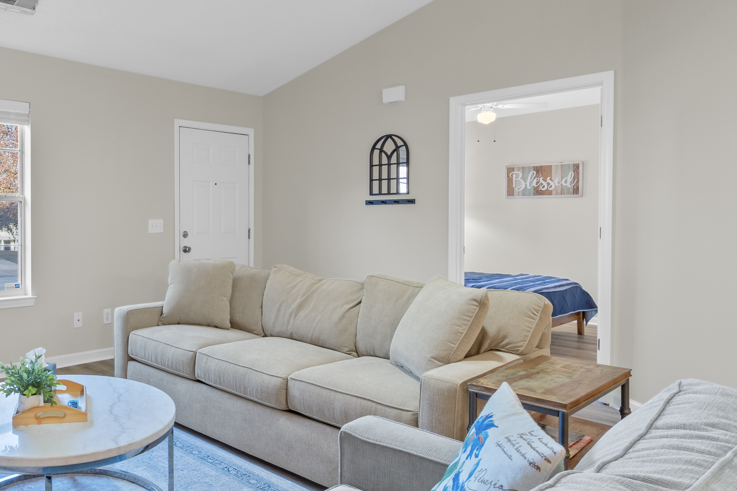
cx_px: 180
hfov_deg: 61.8
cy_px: 226
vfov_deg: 46.6
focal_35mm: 28
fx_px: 570
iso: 200
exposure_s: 1/2.5
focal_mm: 11
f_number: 6.3
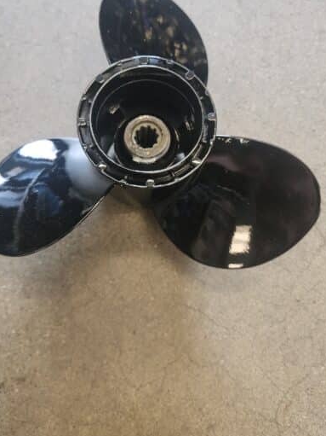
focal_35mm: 30
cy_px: 160
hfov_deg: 46.8
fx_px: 377
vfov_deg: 59.1
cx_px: 156
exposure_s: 1/120
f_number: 1.8
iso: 400
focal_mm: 6.4
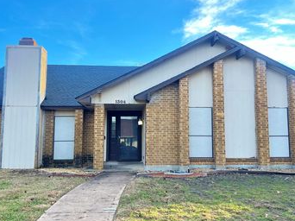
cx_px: 153
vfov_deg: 37.7
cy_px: 104
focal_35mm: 38
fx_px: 324
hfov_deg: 49.0
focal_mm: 5.7
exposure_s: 1/379
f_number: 1.5
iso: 50
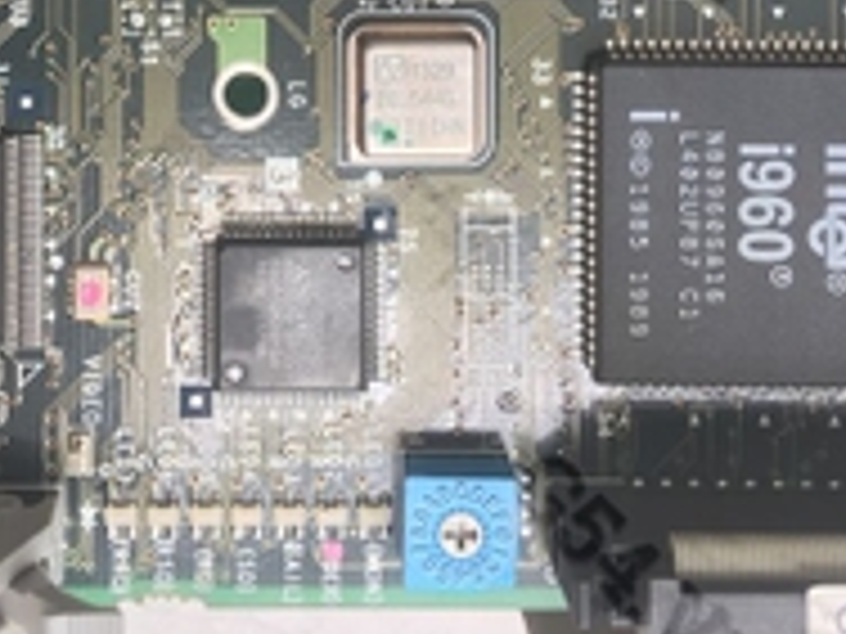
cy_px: -126
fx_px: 1809
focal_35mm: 74
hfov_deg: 26.2
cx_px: 306
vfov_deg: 18.8
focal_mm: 4.15
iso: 25
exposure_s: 1/164
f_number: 2.2
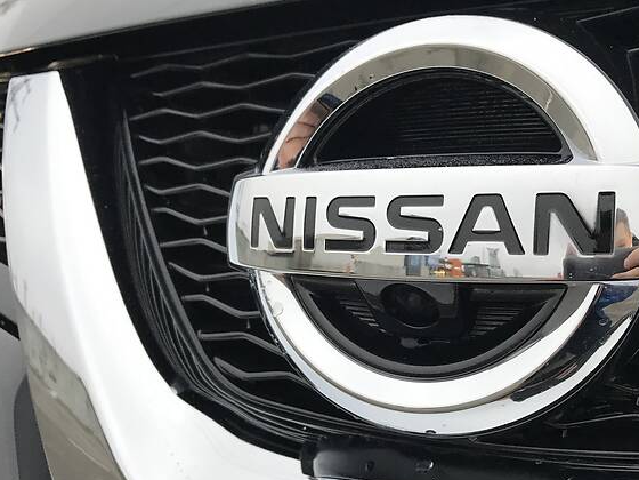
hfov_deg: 46.6
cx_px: 377
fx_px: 738
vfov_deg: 35.9
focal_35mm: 40
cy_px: 269
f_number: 1.8
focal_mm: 4
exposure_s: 1/33
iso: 32
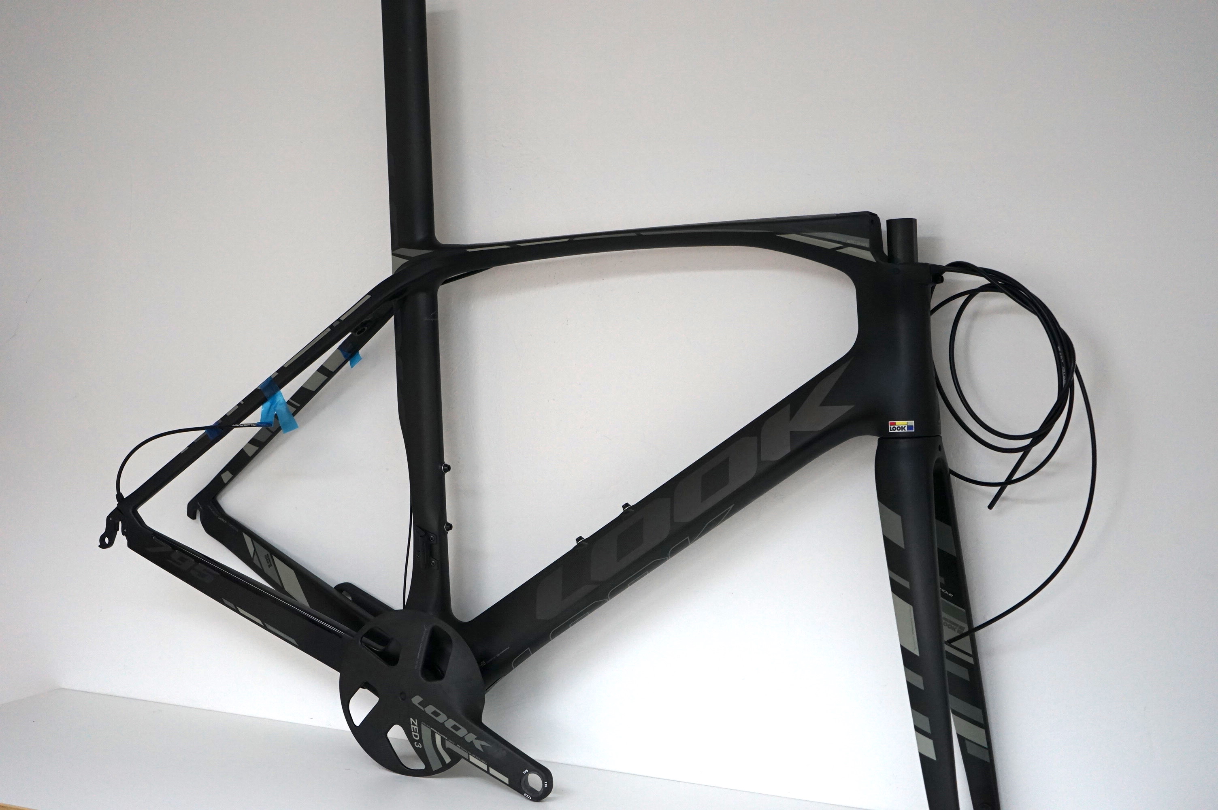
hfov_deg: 41.9
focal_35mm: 47
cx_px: 609
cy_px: 405
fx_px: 1589
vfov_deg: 28.6
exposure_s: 1/160
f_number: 4.5
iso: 2000
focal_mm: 47
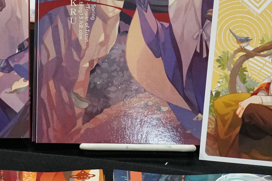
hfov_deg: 9.6
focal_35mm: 214
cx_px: 61
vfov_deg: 6.4
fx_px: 1614
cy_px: 90
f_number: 5
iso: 3200
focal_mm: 45
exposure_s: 1/80
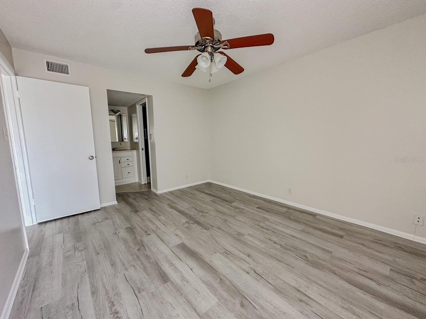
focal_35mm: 14
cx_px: 213
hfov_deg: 102.1
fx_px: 172
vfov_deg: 85.7
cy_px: 160
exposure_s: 1/60
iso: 640
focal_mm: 2.22
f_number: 2.2
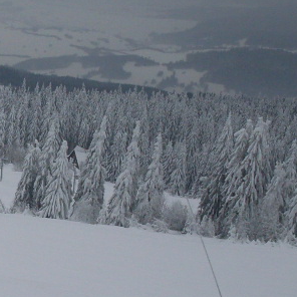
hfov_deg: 14.3
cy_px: 174
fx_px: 1126
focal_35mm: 116
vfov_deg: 15.0
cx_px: -108
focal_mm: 6.3
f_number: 8.4
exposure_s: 1/350
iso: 80
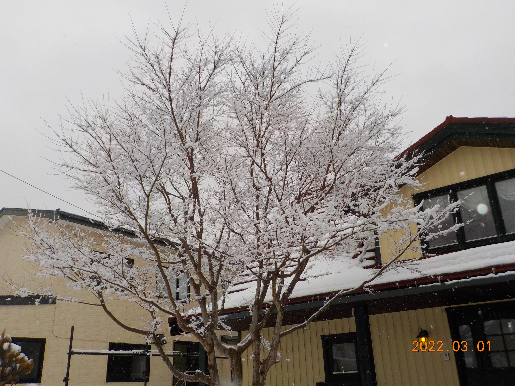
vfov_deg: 46.8
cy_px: 193
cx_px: 258
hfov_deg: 60.0
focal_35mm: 30
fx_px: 446
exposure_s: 1/250
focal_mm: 4.1
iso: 125
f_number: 3.3
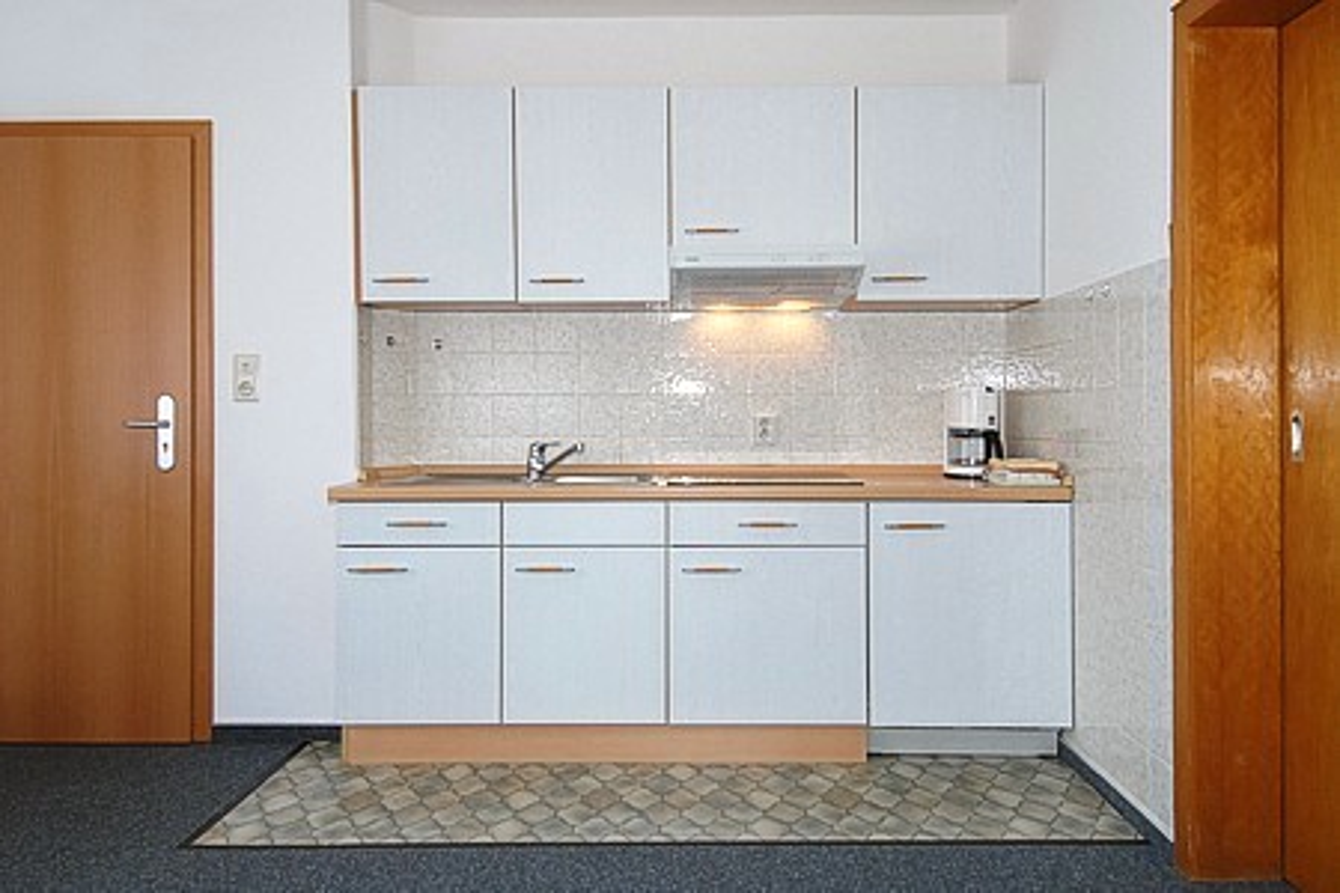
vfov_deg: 50.4
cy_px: 446
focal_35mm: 26
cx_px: 670
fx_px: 949
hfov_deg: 70.4
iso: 400
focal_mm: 17
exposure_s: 1/80
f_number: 5.6
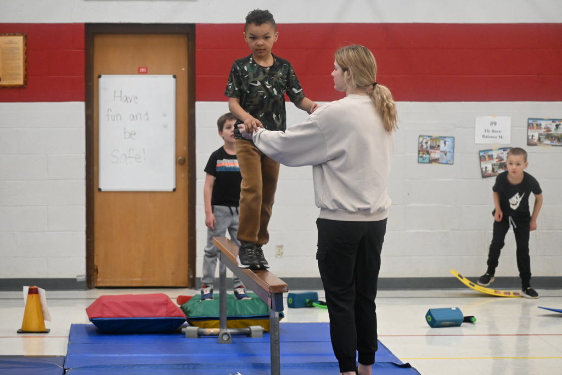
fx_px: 2108
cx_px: 281
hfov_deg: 15.2
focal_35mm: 135
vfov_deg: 10.2
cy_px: 188
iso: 2500
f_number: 5
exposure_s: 1/125
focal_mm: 90
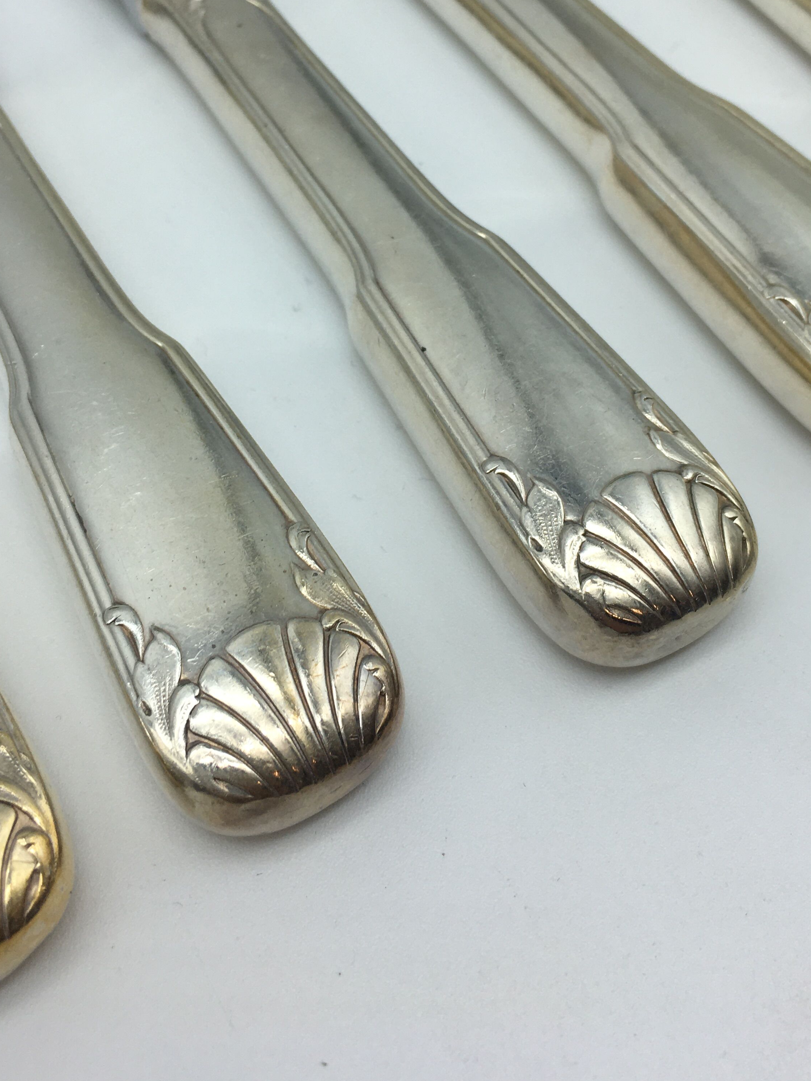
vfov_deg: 47.1
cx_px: 408
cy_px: 358
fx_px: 1218
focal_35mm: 39
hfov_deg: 36.8
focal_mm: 4.15
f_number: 2.2
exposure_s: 1/314
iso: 25
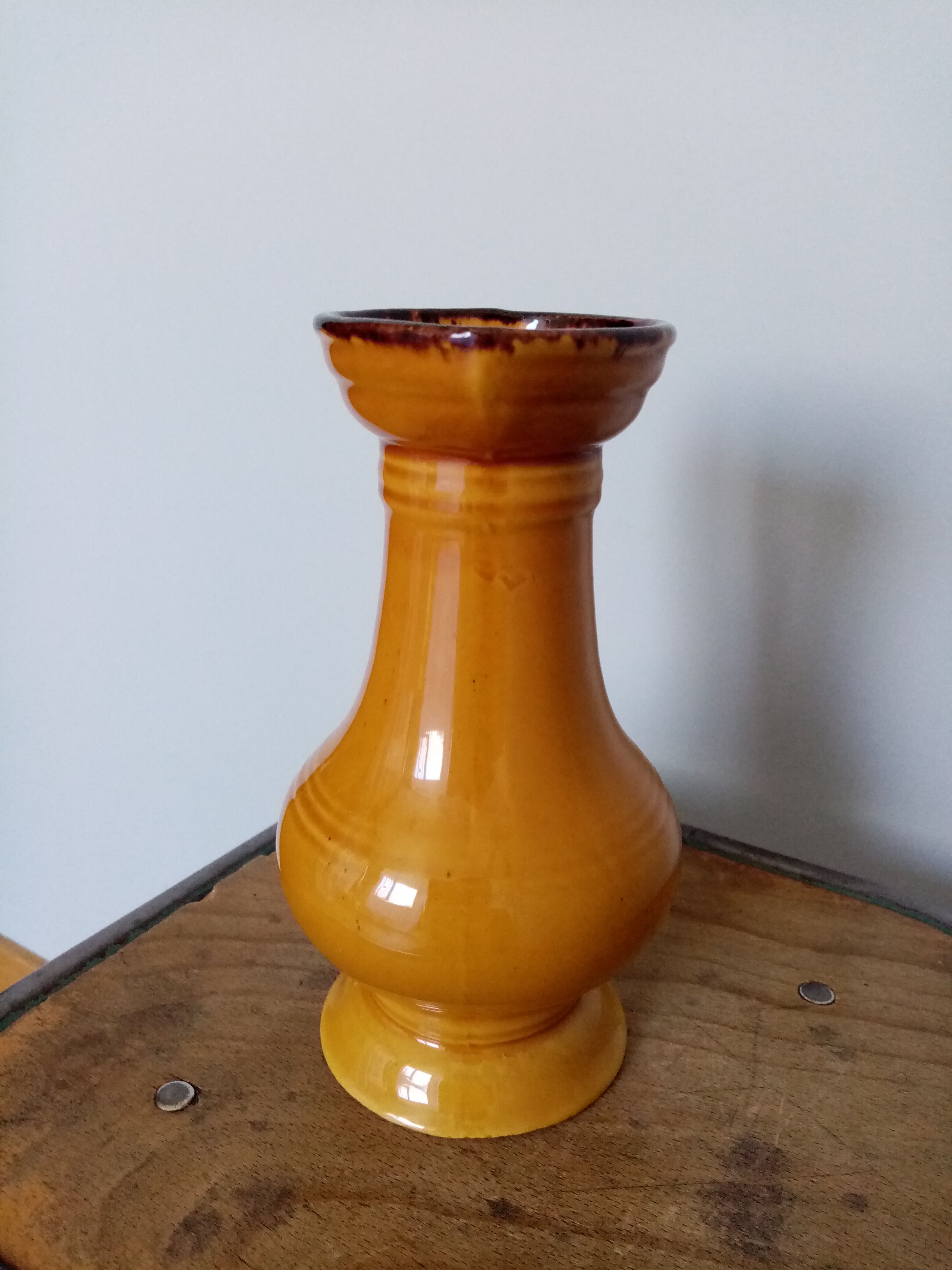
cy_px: 635
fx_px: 953
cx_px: 476
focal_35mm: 26
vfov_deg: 67.3
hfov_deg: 53.1
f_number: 1.8
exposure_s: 1/33.3
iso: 451
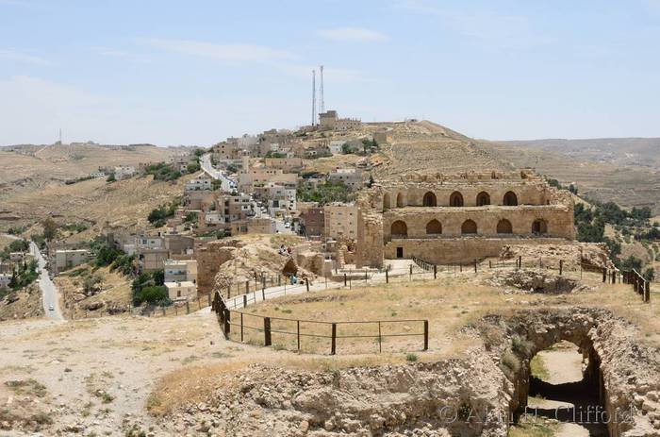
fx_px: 960
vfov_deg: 25.6
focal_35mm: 52
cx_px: 330
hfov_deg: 37.9
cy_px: 218
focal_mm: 35
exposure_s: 1/160
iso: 100
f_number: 10
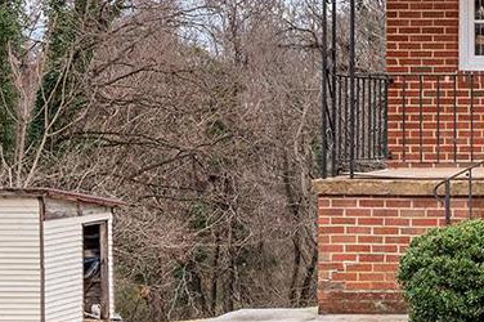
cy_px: 10
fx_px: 1565
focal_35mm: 117
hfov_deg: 15.5
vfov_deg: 11.6
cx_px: 828
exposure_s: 1/160
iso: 500
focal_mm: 30.4
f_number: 9
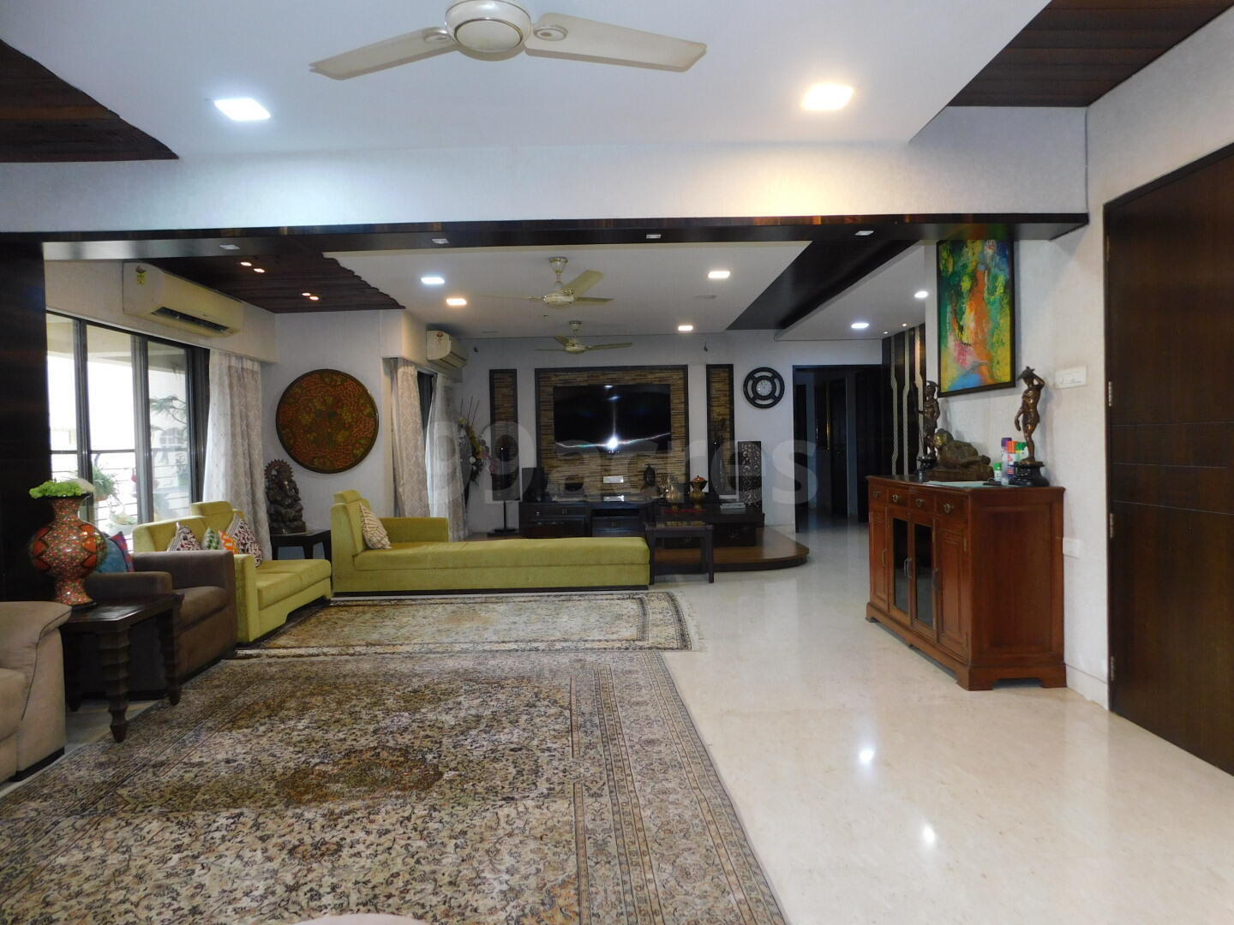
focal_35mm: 23
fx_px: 820
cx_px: 617
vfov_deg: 58.9
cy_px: 462
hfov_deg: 73.9
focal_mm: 4
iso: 200
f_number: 3
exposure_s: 1/30
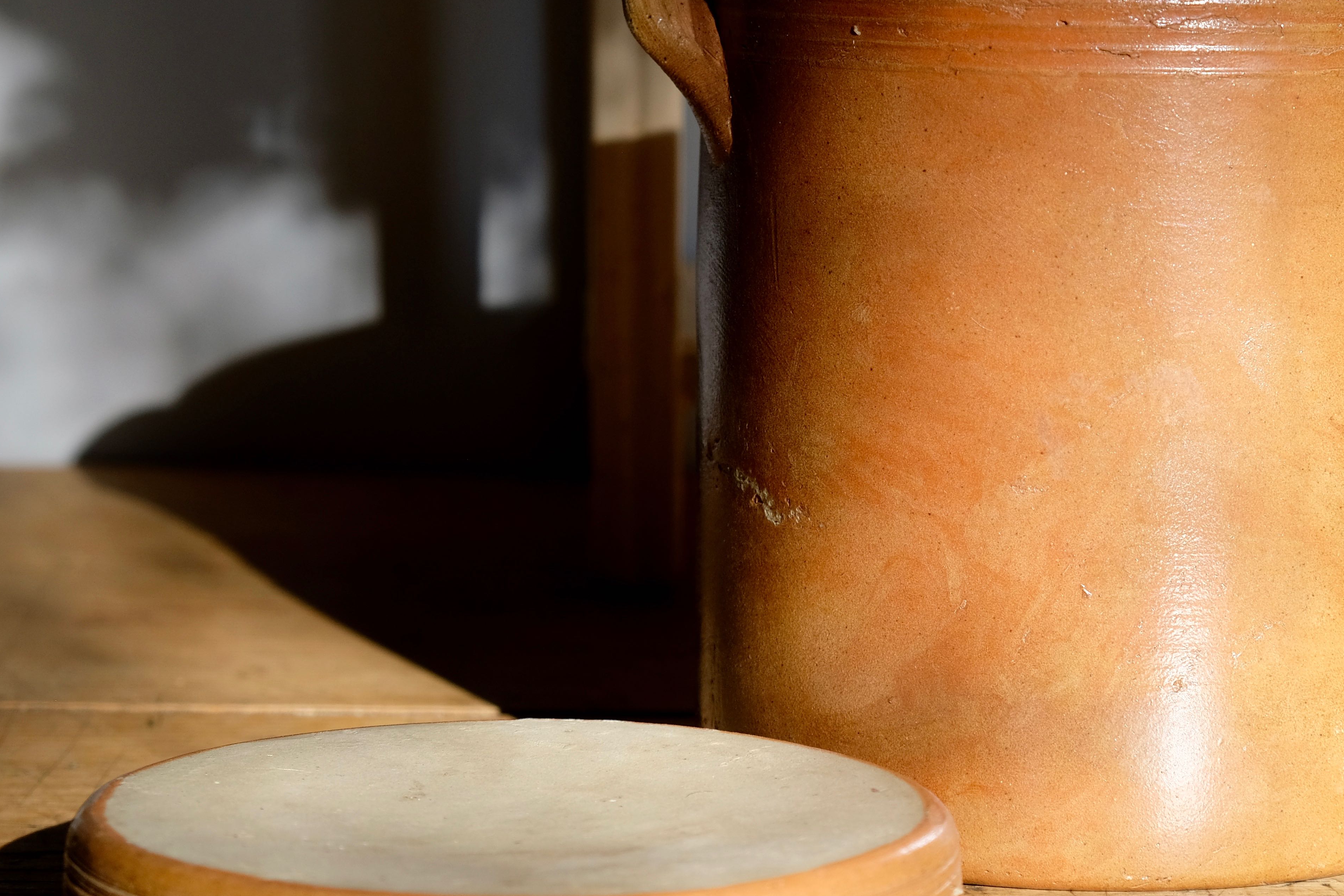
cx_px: 923
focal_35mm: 124
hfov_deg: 16.5
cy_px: 391
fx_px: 4629
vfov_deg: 11.1
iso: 400
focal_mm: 52.7
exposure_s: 1/400
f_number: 5
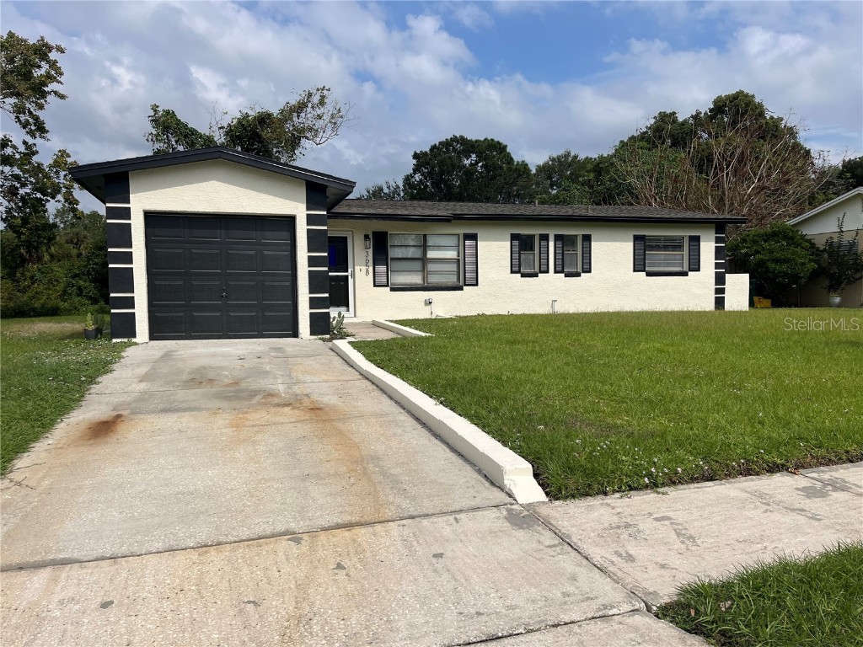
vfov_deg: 53.1
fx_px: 648
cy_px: 324
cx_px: 432
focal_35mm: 26
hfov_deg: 67.3
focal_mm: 5.1
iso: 50
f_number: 1.6
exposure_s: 1/6897
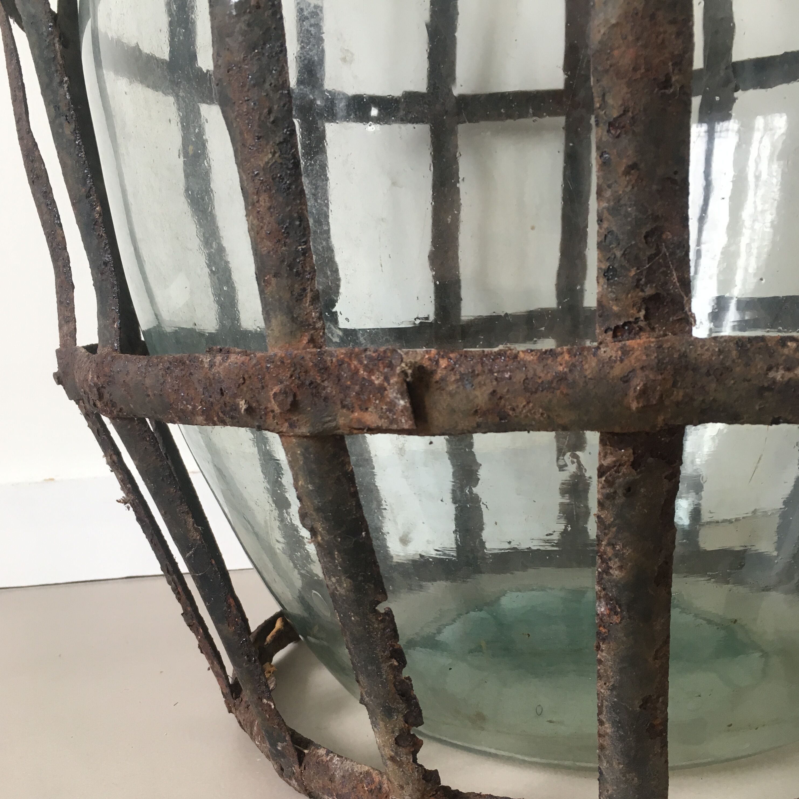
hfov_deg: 47.2
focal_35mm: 35
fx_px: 914
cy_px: 450
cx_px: 395
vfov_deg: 47.1
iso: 80
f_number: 2.2
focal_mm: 4.15
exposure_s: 1/33
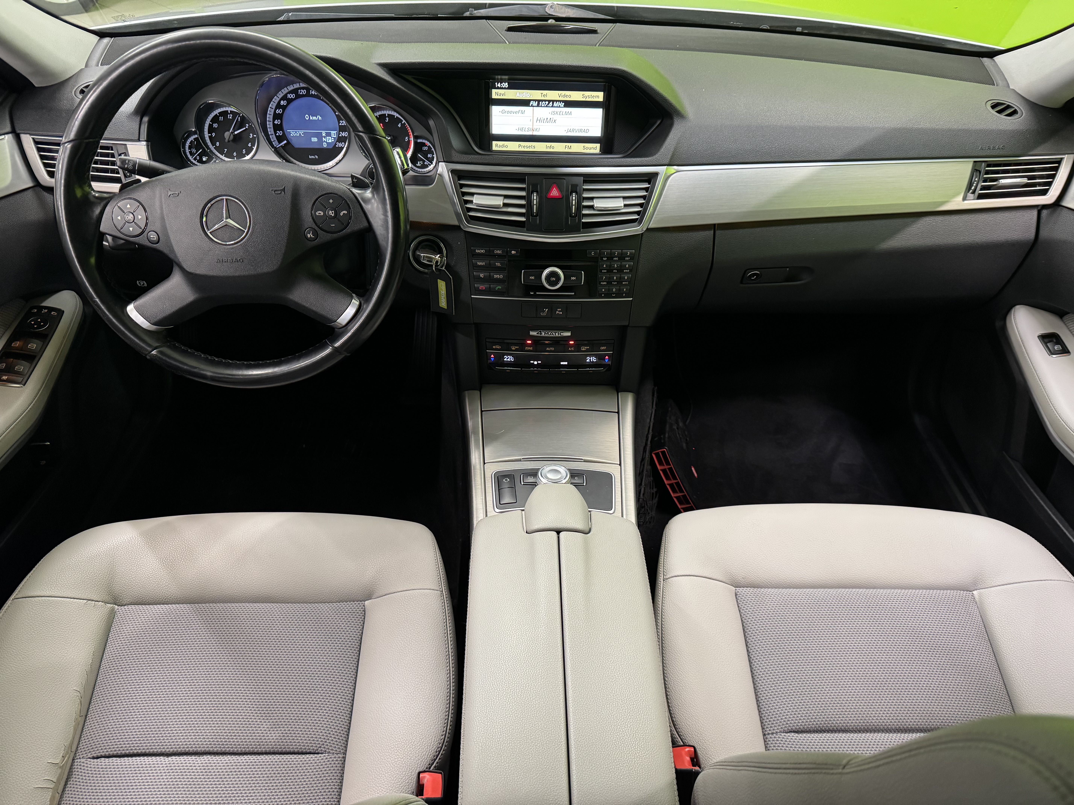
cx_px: 537
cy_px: 402
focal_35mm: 24
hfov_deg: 71.6
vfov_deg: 56.8
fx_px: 745
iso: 320
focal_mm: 6.76
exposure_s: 1/50
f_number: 1.78
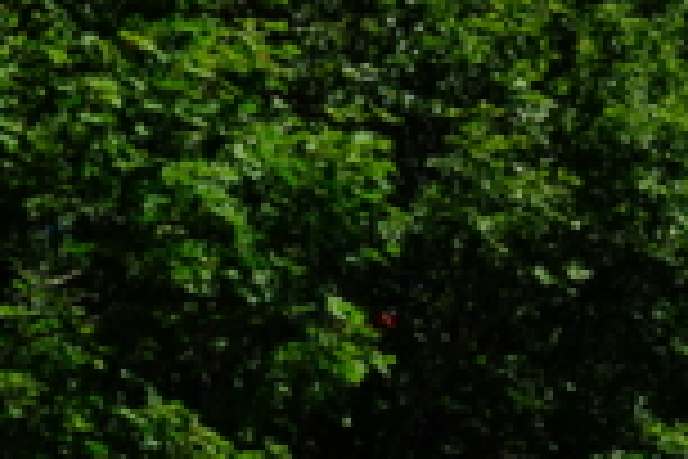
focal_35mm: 444
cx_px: 1511
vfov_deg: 3.1
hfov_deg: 4.6
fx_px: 8485
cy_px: 425
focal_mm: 57
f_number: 9
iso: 100
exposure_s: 1/320
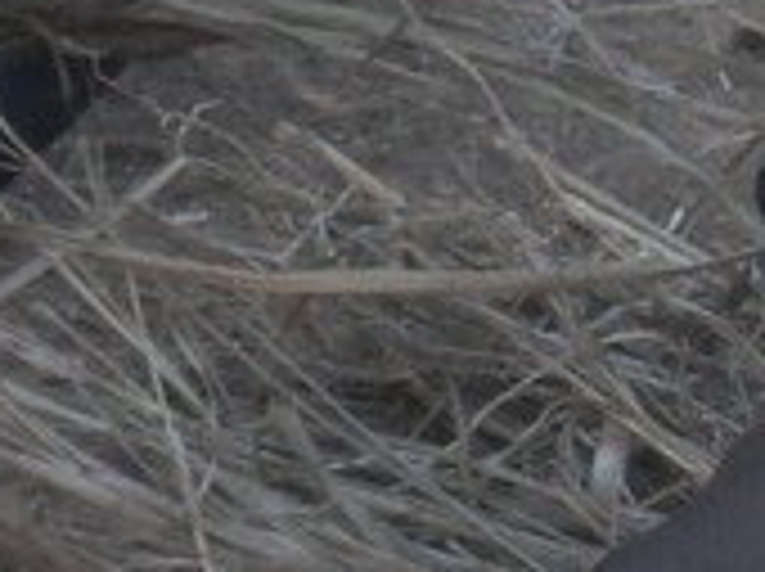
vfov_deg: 3.0
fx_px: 10924
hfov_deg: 4.0
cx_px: 842
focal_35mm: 495
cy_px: 347
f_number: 4.7
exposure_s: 1/250
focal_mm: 17.1
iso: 218
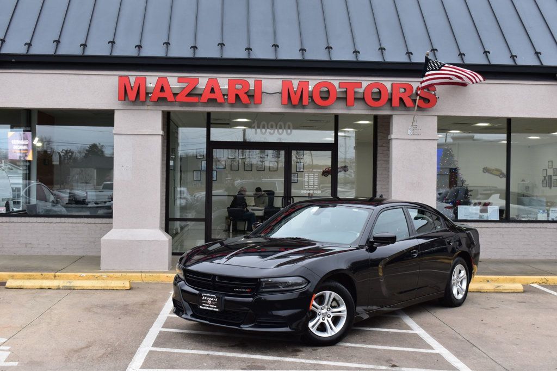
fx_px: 742
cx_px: 278
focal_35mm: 48
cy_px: 186
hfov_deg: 41.1
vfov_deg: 28.1
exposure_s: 1/80
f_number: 8
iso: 400
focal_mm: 32
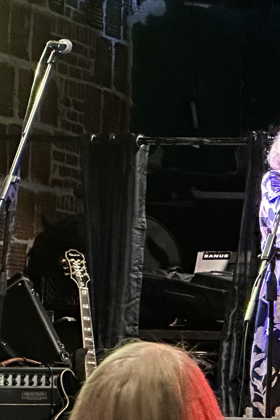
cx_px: 553
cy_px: 185
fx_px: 2554
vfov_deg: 9.4
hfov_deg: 6.1
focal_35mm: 219
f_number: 2.8
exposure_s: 1/30
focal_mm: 9
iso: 2000
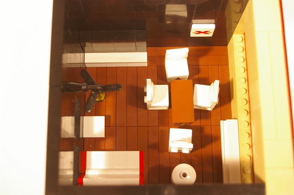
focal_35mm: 54
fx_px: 441
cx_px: 147
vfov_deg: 25.0
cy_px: 98
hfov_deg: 36.9
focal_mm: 36
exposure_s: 1/60
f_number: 6.7
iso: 800
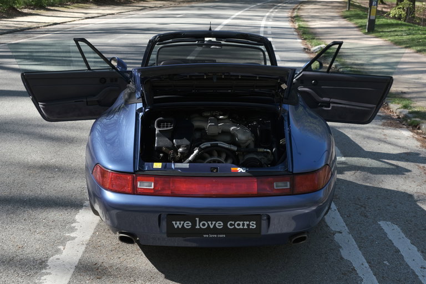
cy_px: 142
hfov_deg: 50.7
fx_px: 450
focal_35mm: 38
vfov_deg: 35.1
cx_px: 213
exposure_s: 1/250
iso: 320
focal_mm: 25.4
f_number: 5.6
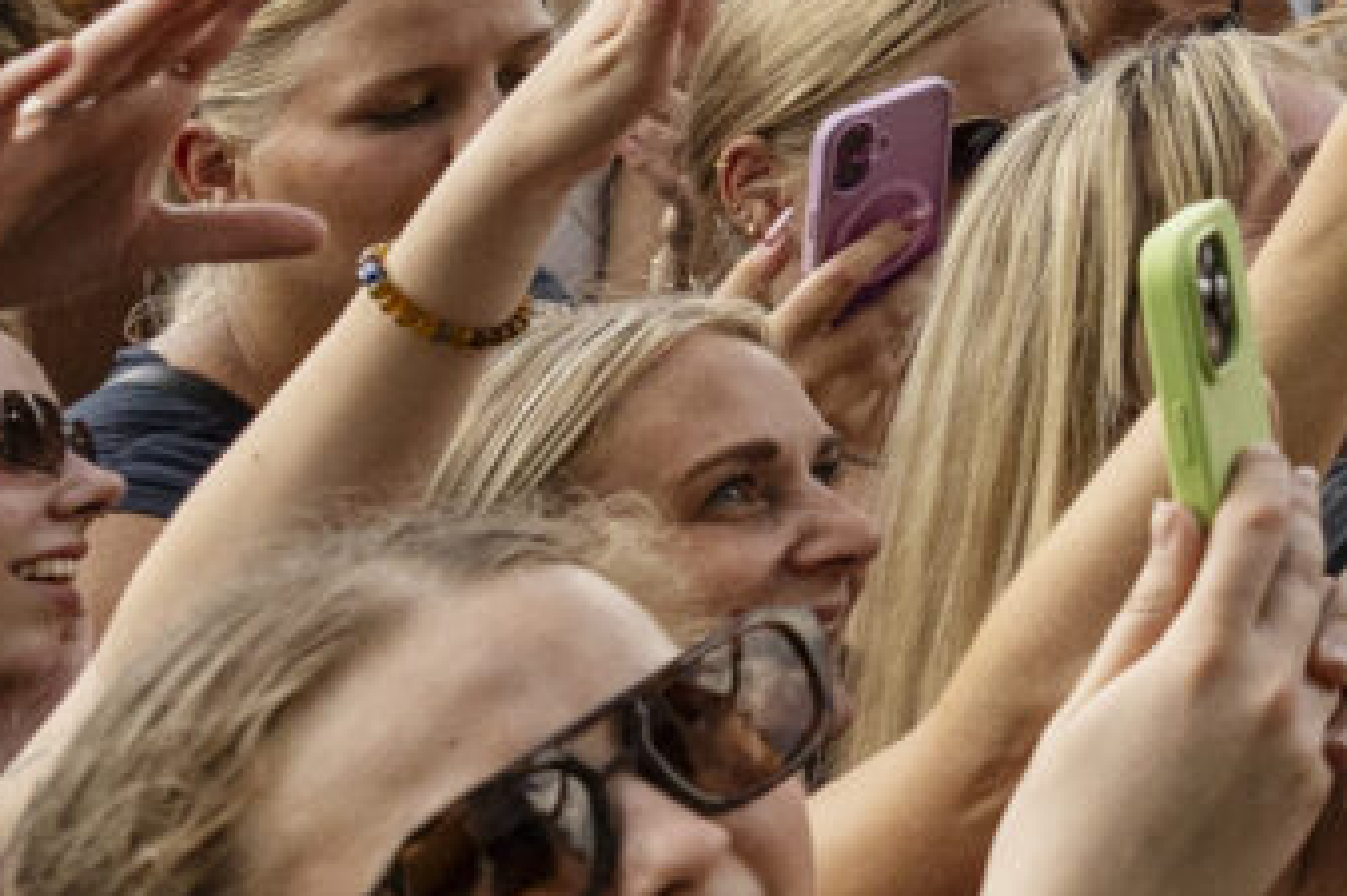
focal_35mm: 91
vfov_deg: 13.6
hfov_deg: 17.4
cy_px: -671
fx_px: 3403
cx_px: 2555
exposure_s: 1/4000
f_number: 2.8
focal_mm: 12
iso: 125
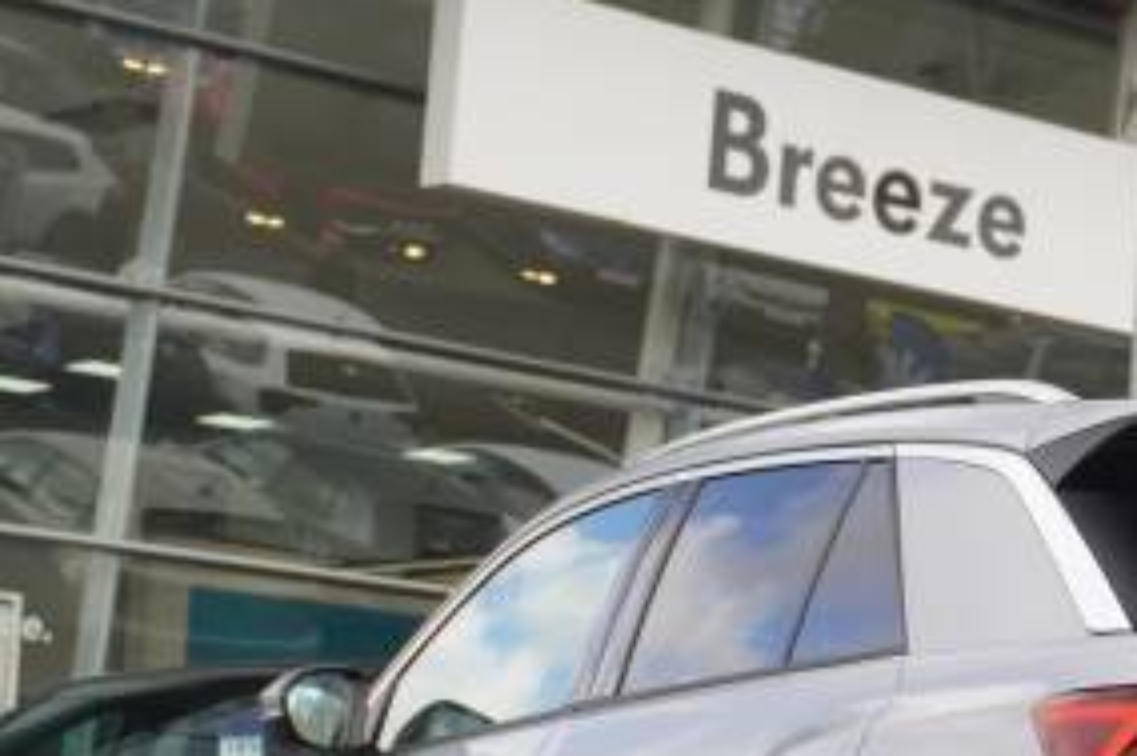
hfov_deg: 16.0
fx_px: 3949
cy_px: 816
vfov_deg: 10.8
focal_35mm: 125
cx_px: 1149
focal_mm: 37
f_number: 5.6
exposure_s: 1/160
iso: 160
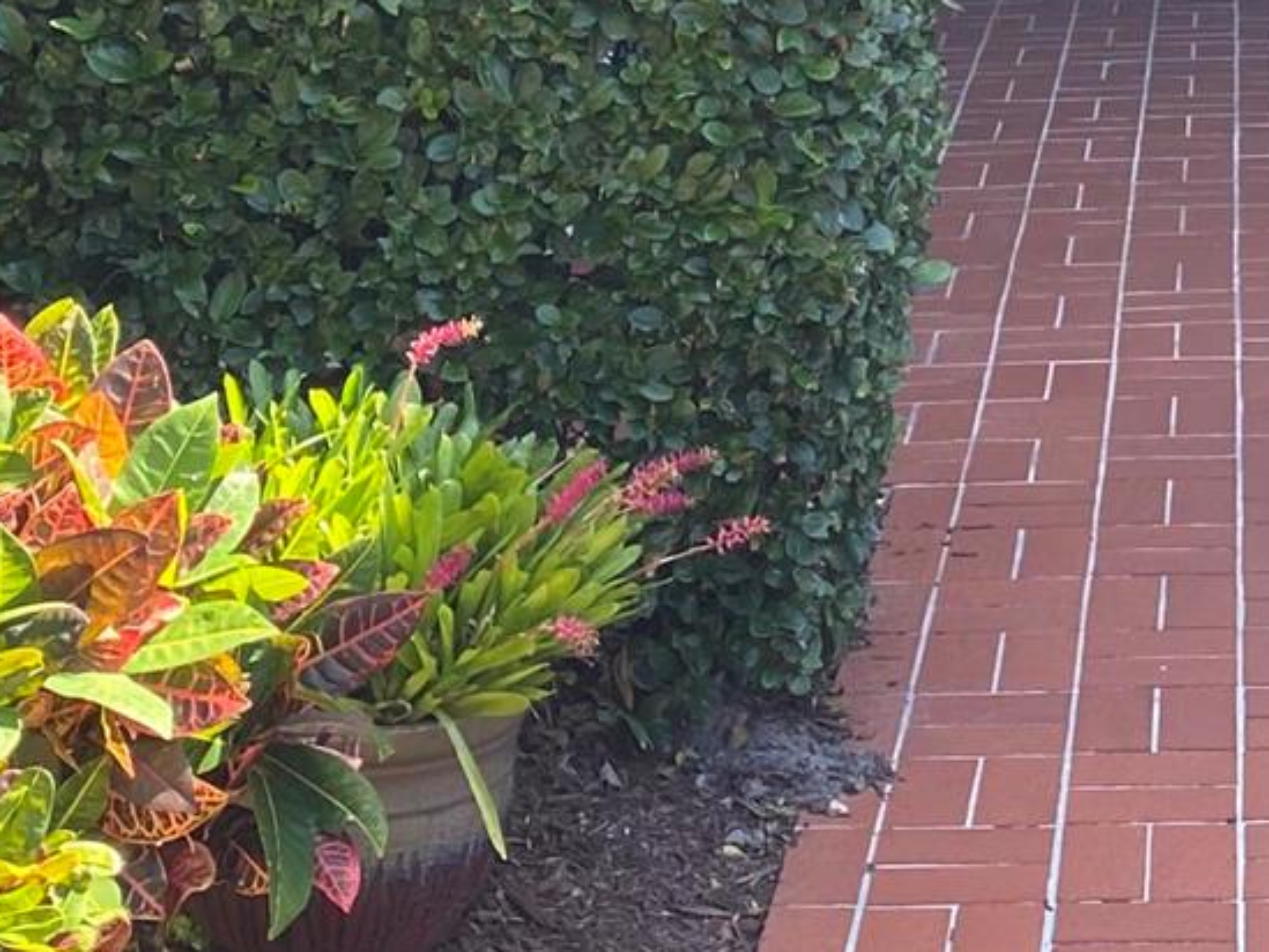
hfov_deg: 19.8
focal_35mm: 97
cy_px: -575
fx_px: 3557
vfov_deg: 14.1
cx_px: 1190
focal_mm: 4.25
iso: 32
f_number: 1.8
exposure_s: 1/176
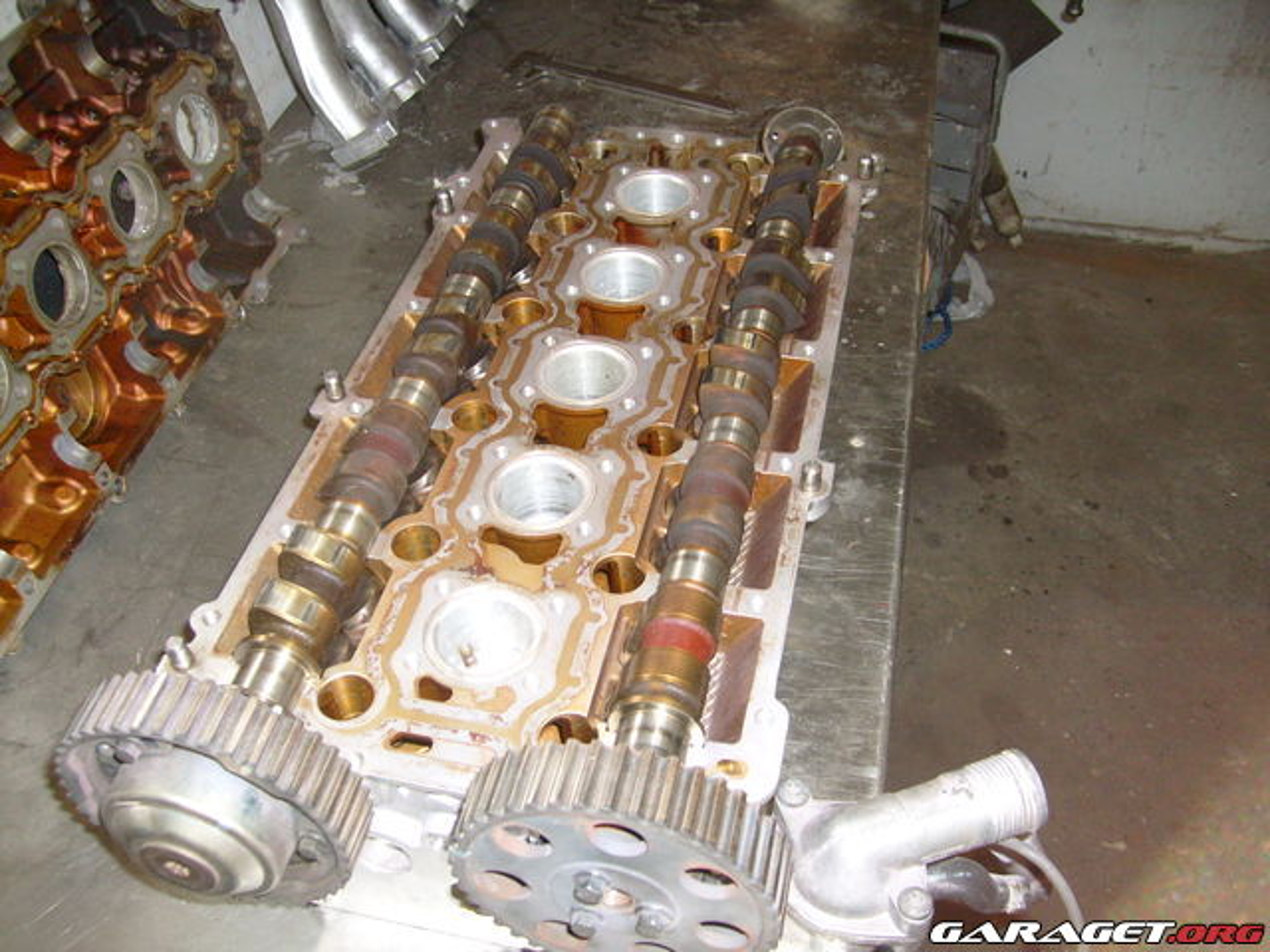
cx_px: 635
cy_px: 476
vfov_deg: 40.7
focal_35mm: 35
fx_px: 1284
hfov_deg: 52.6
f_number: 2.8
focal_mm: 5.8
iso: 100
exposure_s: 1/45
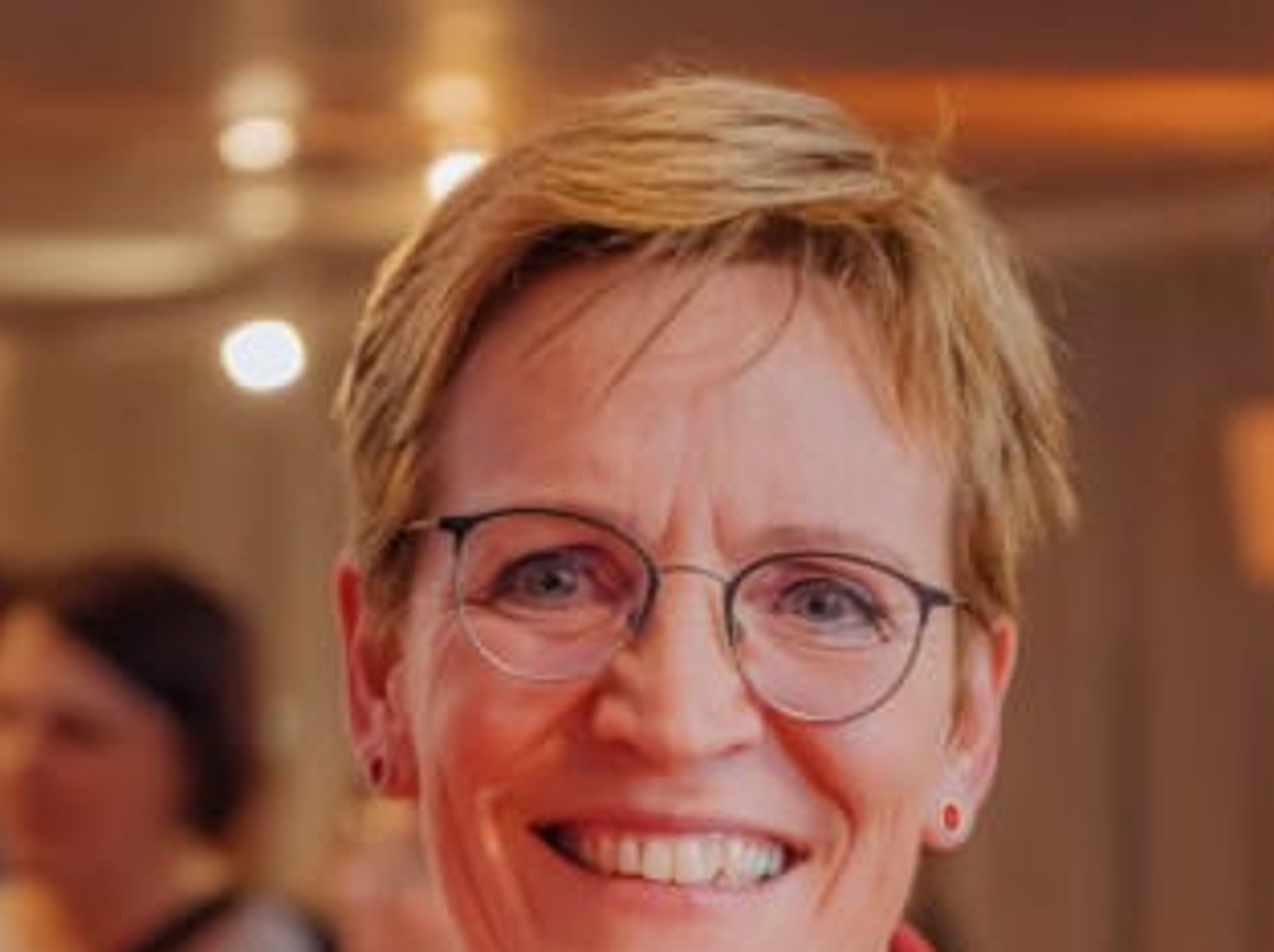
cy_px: 1688
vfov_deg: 8.5
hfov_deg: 11.8
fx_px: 6139
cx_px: 828
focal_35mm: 167
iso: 2500
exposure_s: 1/125
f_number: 3.2
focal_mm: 53
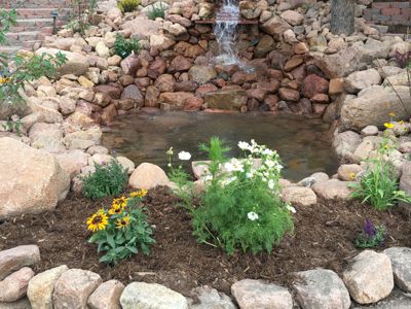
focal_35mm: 29
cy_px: 154
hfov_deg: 61.7
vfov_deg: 48.2
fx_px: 344
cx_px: 206
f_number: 2.2
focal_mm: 4.15
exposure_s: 1/313
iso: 25
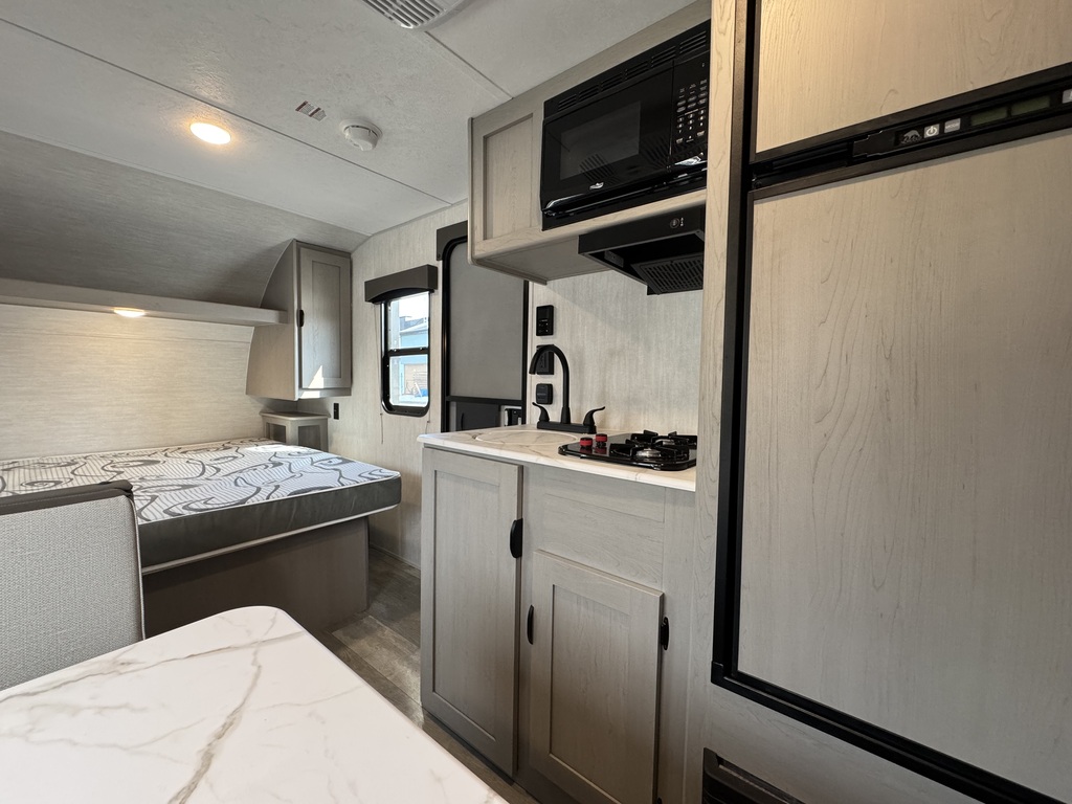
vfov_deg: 85.7
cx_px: 536
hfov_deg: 102.1
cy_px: 402
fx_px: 434
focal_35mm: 14
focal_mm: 2.22
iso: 250
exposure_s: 1/99
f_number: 2.2
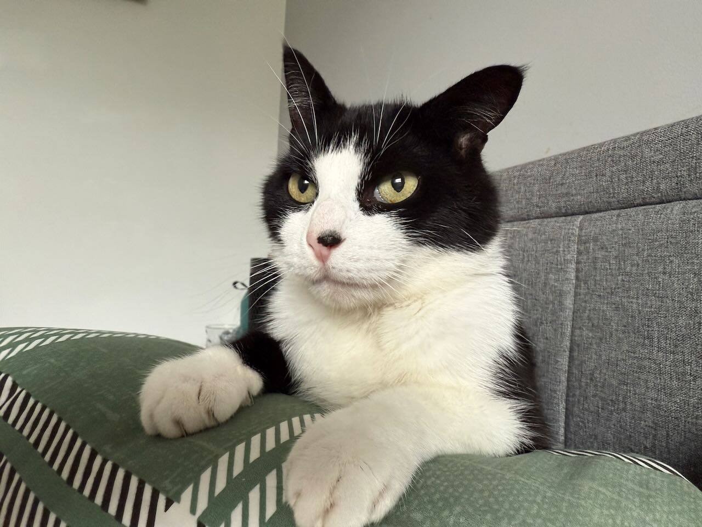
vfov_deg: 56.8
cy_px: 264
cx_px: 351
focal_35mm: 24
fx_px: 487
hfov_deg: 71.6
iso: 400
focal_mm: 2.22
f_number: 2.2
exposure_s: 1/60
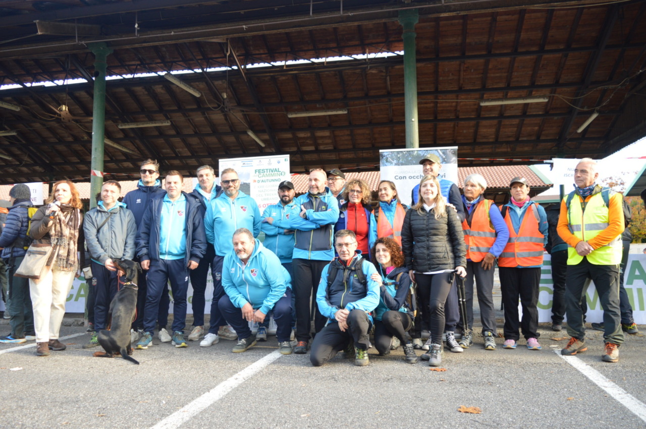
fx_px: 484
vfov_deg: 47.8
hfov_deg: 67.4
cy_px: 214
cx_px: 323
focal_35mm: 27
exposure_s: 1/80
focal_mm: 18
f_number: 4.5
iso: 400
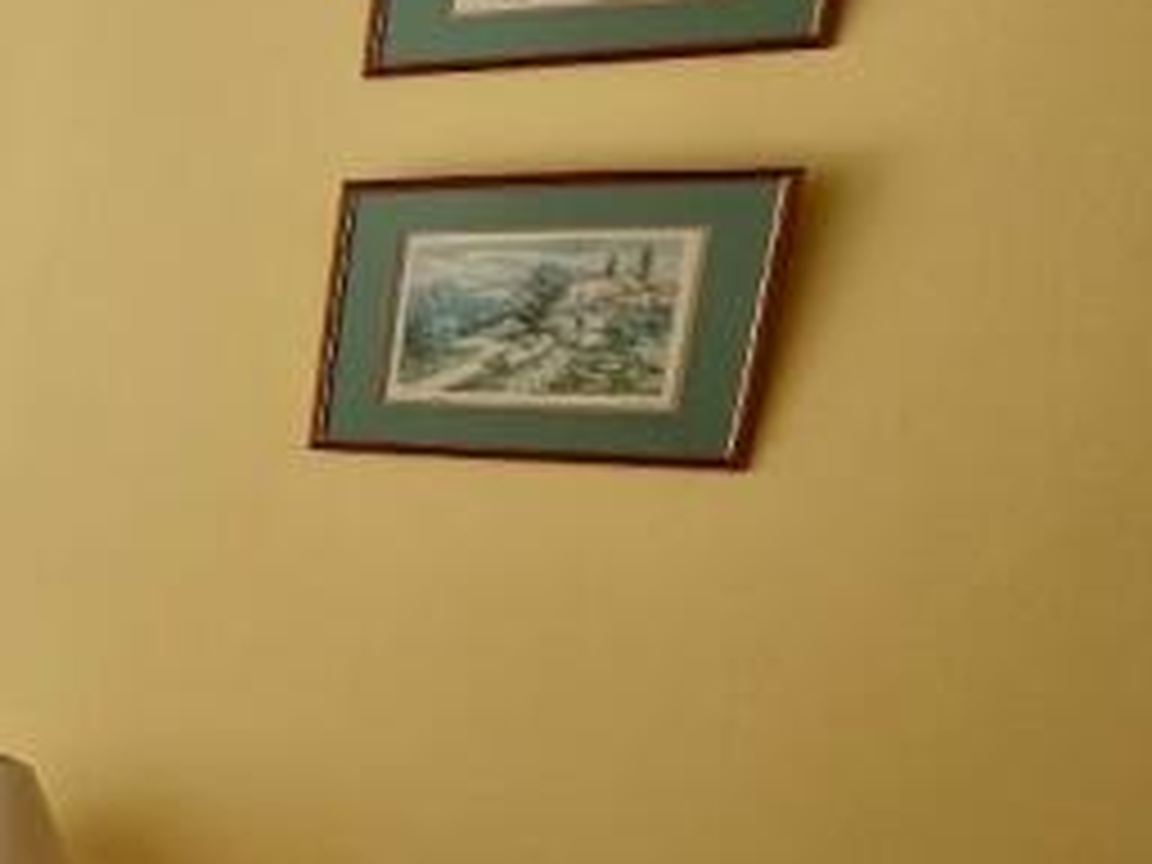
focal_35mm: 56
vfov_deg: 25.5
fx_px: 1864
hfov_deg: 21.2
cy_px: 729
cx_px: -972
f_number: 2.2
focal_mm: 2.22
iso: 40
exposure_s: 1/307
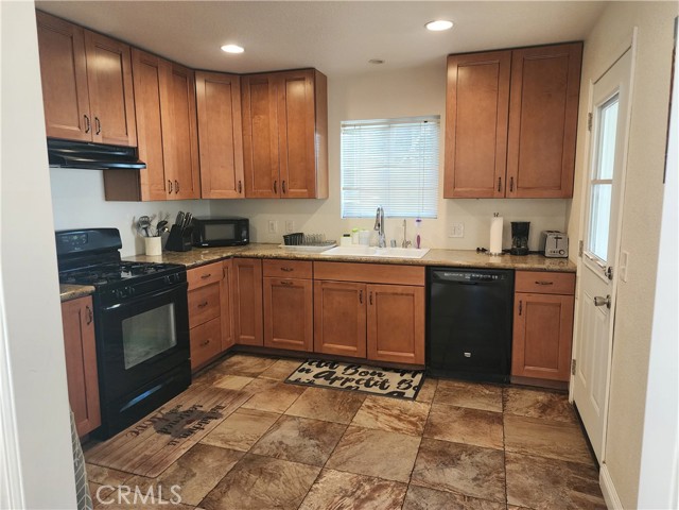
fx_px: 451
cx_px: 340
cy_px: 255
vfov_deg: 58.9
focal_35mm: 23
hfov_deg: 73.9
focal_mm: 6.4
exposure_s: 1/120
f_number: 1.8
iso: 250
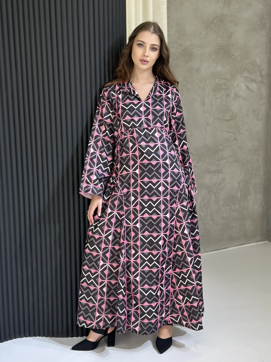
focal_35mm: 48
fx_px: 501
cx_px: 136
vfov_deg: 39.7
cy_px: 181
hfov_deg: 30.3
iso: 80
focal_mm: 6.86
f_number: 1.78
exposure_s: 1/176
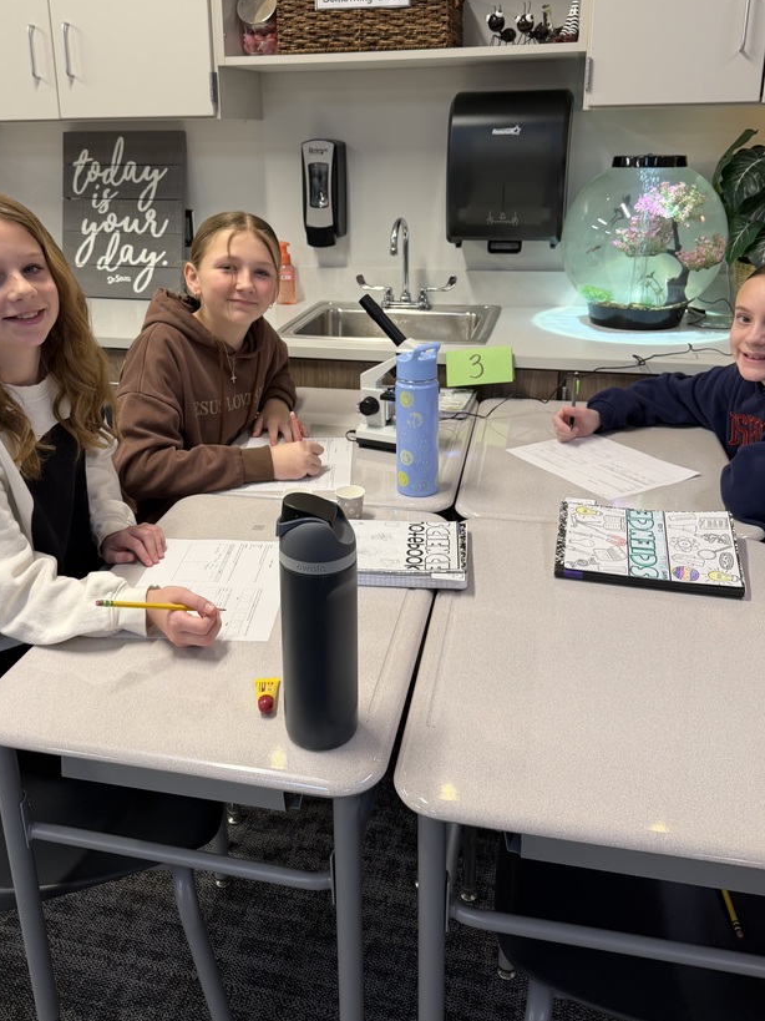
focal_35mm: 30
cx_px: 326
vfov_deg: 59.6
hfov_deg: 46.6
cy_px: 421
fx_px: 884
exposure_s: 1/60
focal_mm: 6.76
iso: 100
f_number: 1.78
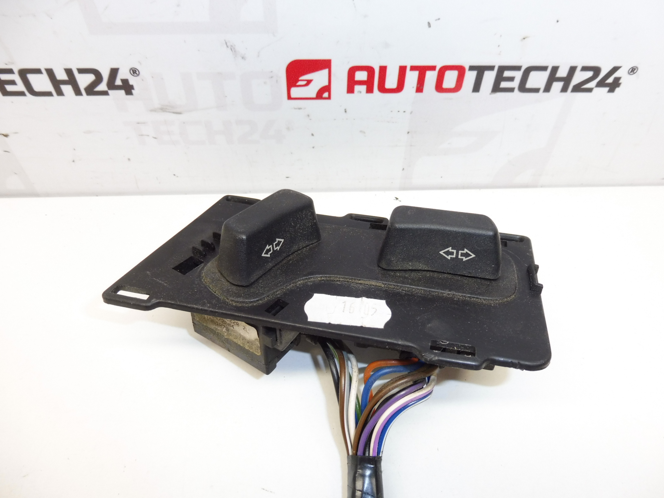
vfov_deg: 54.9
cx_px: 332
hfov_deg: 69.4
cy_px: 249
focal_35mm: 25
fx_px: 480
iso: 200
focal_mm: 4.4
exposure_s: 1/60
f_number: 3.5
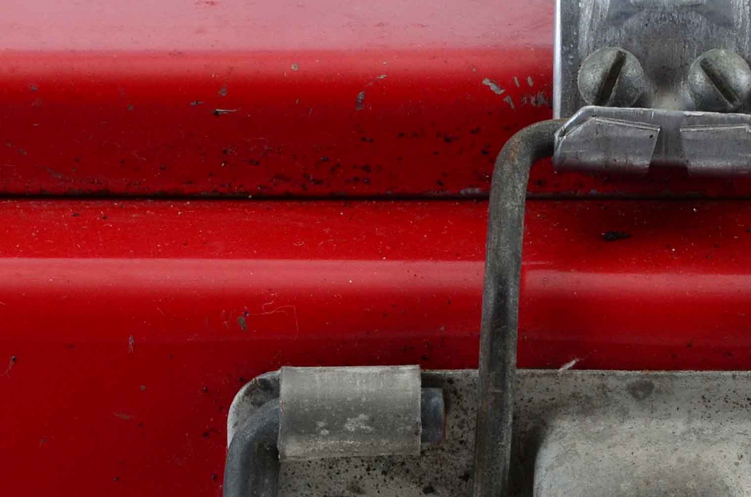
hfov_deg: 5.0
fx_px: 8633
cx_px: 333
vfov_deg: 3.3
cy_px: 662
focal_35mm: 415
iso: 400
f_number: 16
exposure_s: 1/160
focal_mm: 85
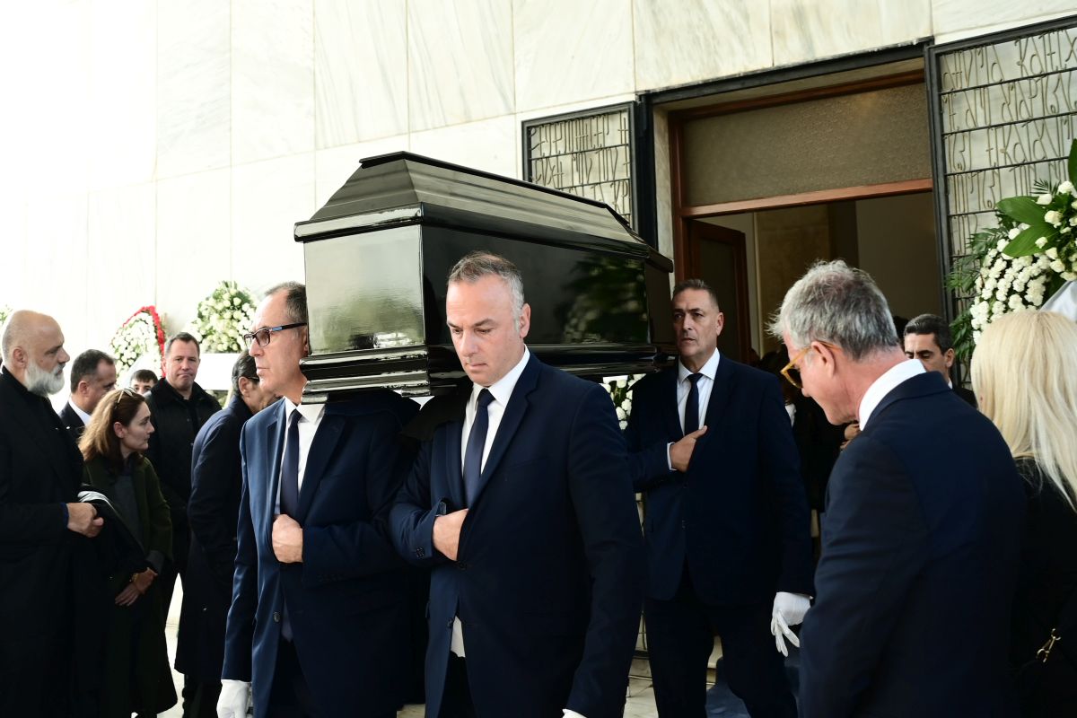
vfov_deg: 53.1
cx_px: 538
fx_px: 718
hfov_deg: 73.7
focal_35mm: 24
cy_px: 359
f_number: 4
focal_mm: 24
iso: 400
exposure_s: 1/250
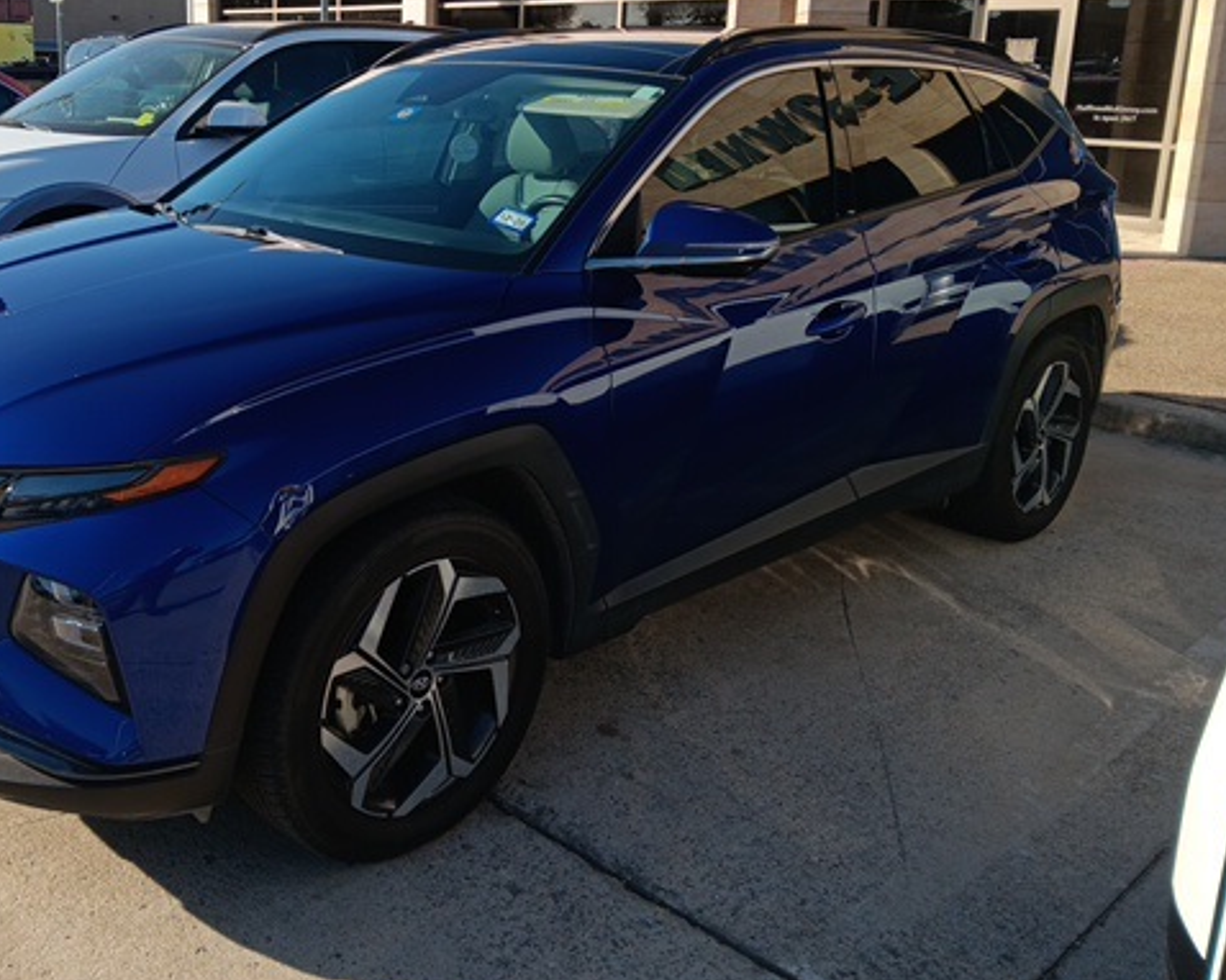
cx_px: 433
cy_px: 400
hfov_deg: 52.1
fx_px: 1233
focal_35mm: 34
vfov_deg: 43.2
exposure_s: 1/311
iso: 100
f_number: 1.8
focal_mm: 3.98
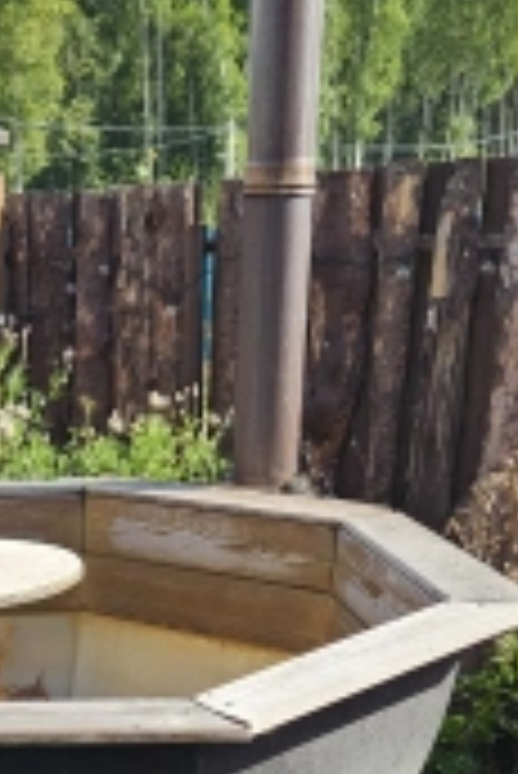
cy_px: 788
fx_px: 1400
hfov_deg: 20.0
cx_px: -52
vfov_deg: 28.8
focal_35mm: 65
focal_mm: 5.4
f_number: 1.8
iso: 25
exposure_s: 1/843
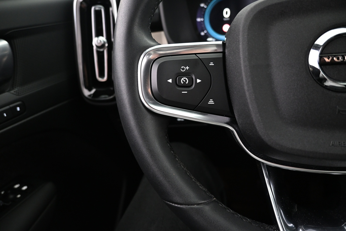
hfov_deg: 73.7
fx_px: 231
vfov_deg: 53.1
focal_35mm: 24
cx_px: 173
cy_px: 116
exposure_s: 1/13
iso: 1600
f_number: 3.5
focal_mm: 16
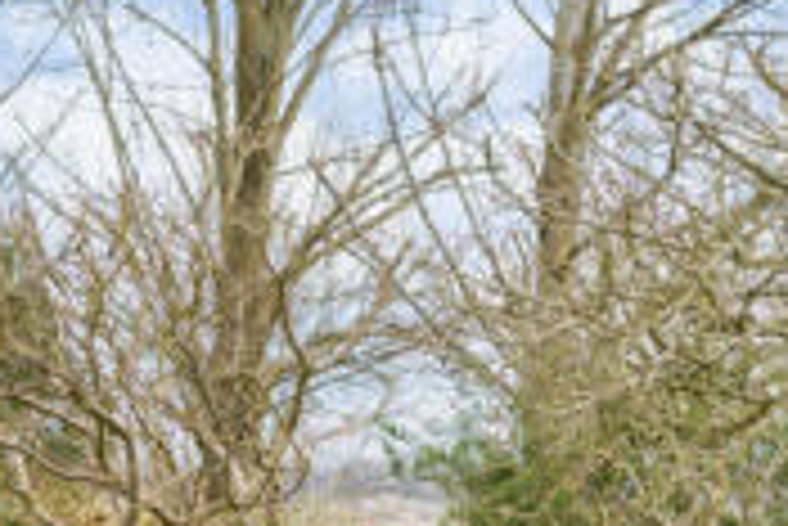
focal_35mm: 187
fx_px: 4097
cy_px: 672
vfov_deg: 7.3
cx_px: 191
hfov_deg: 11.0
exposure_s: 1/500
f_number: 4
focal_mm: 50
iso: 400
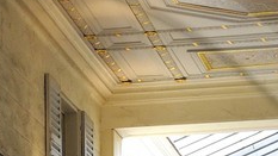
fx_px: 1644
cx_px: -47
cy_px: 408
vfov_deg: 5.2
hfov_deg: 9.5
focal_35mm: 223
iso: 800
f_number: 7.1
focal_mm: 31
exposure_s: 1/80
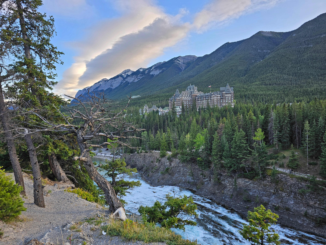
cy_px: 122
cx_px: 163
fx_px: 217
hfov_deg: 73.9
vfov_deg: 58.9
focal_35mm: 23
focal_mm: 6.3
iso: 32
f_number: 1.7
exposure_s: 1/180
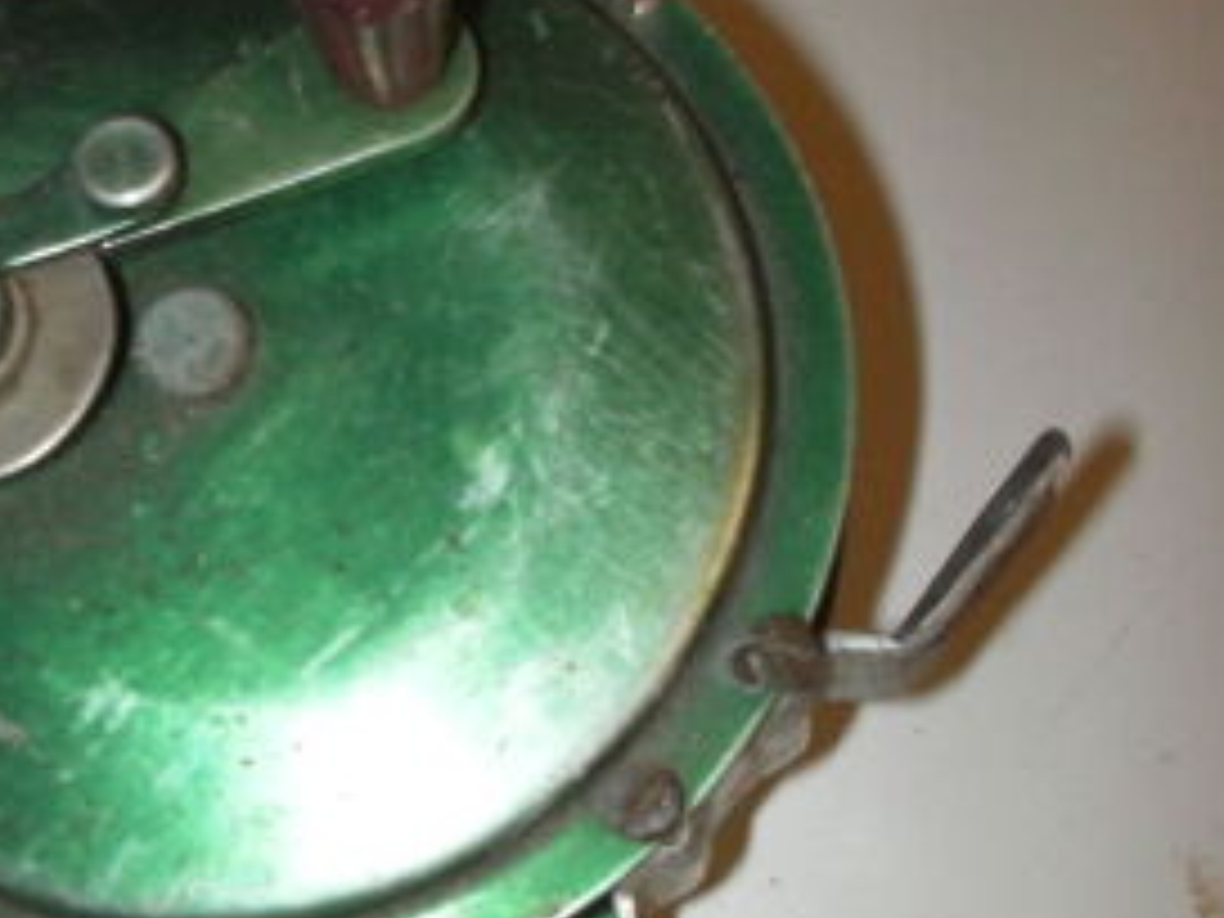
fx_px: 2369
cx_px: 194
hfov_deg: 28.2
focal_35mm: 67
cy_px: 428
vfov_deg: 21.9
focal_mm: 6.3
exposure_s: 1/30
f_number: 5.6
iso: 200
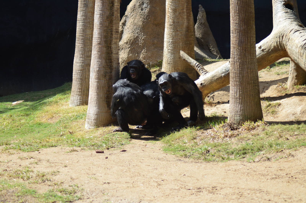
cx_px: 153
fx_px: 1145
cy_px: 102
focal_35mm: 135
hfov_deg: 15.2
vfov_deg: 10.1
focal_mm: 90
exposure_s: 1/1000
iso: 400
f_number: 4
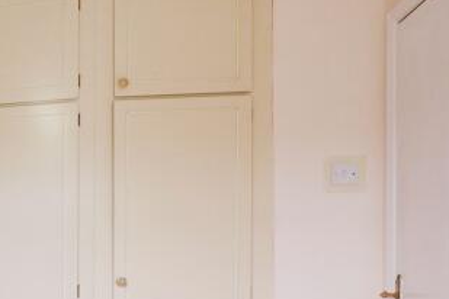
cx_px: -141
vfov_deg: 24.9
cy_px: 259
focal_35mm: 53
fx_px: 661
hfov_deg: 29.7
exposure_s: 1/250
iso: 1000
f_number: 10
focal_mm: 16
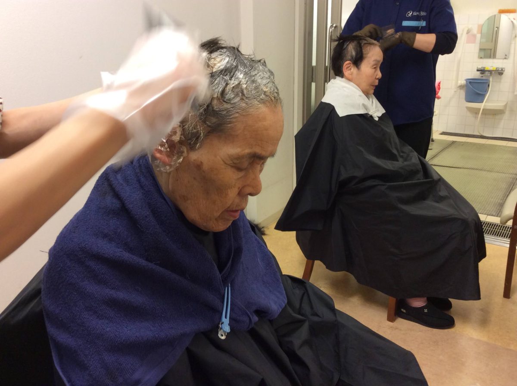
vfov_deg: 44.0
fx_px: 477
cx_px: 258
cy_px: 193
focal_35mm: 32
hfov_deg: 56.9
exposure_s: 1/24
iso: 80
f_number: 2.4
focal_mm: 3.3
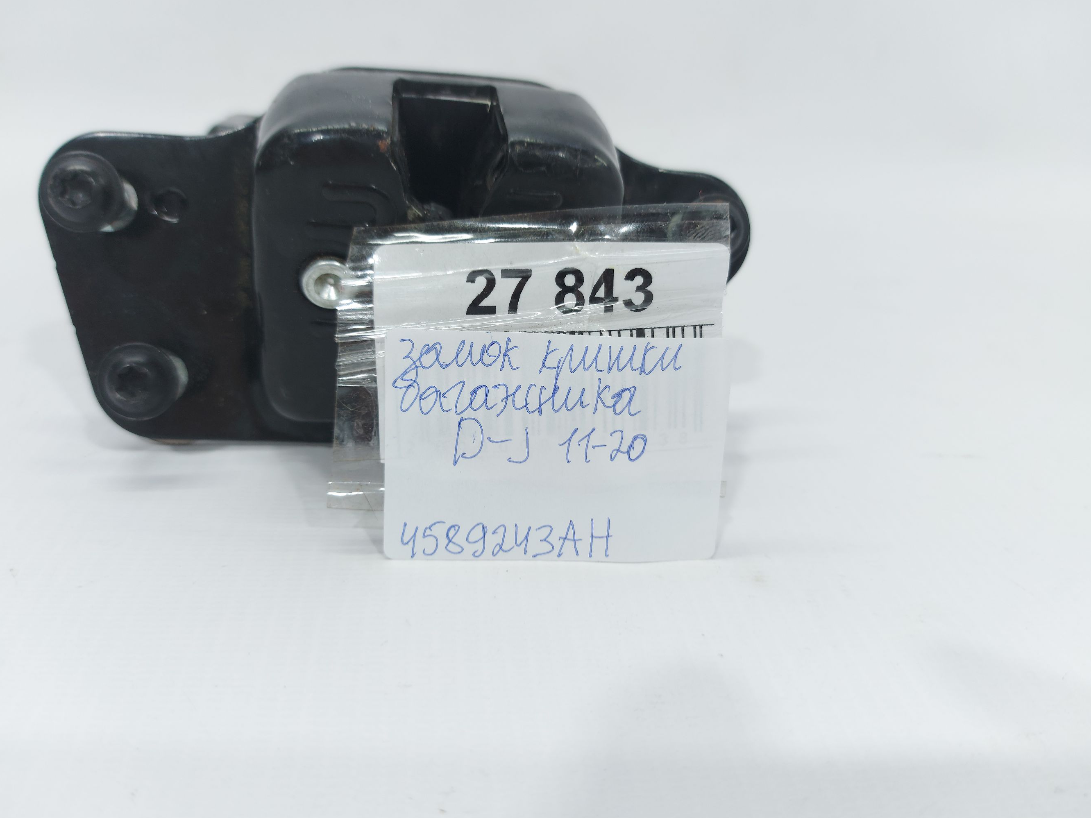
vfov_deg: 54.9
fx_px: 788
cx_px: 540
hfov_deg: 69.4
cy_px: 411
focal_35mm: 25
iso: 40
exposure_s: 1/50
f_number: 1.8
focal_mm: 5.23
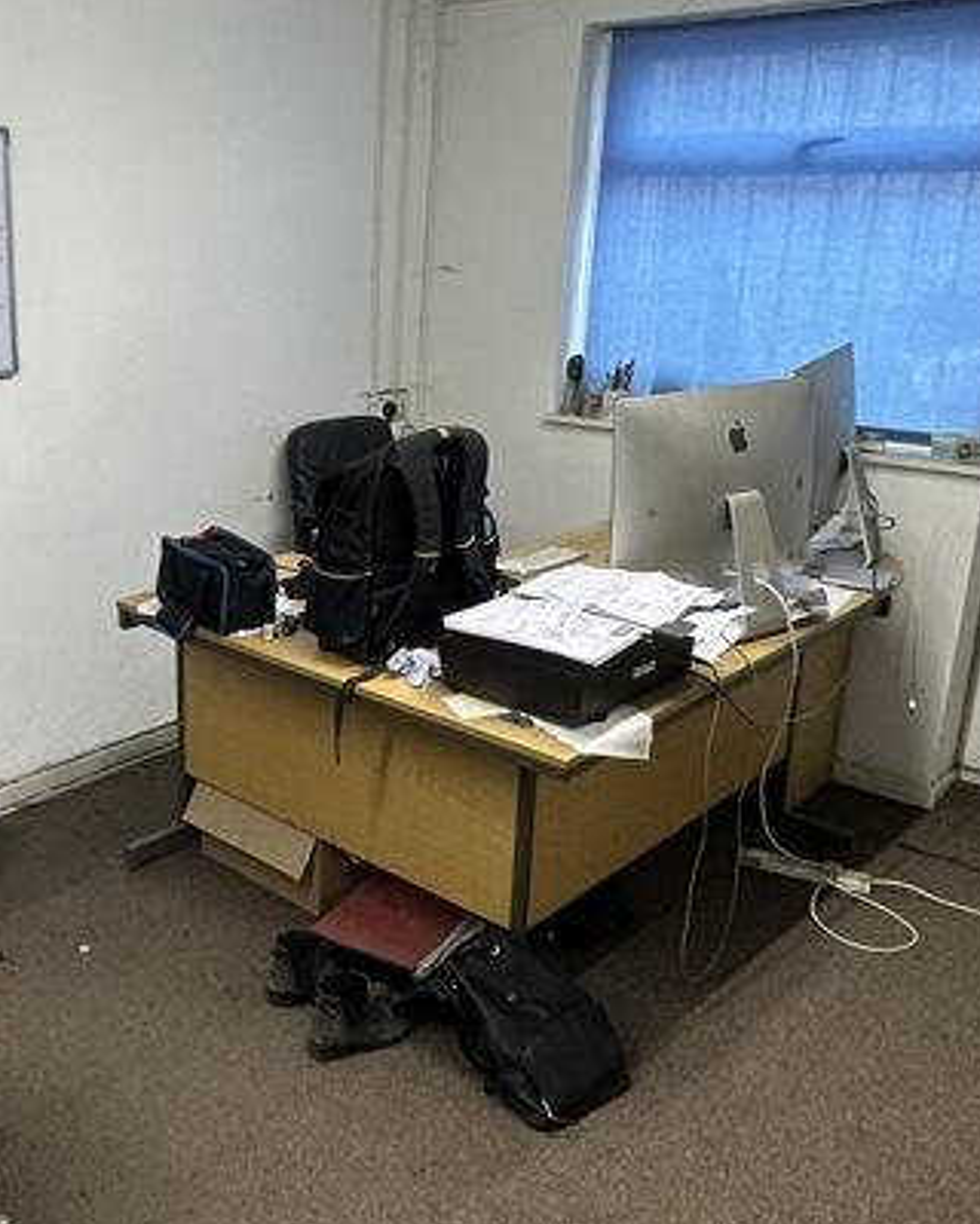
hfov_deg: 40.2
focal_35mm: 35
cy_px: 557
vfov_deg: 51.5
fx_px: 1269
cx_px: 168
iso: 100
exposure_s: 1/100
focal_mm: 2.22
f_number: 2.2
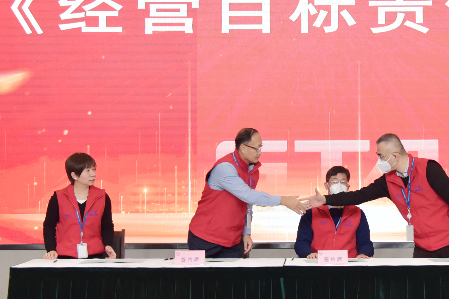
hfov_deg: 25.2
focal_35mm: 80
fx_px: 998
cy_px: 133
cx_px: 307
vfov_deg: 17.1
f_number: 4
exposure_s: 1/125
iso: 1000
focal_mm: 40
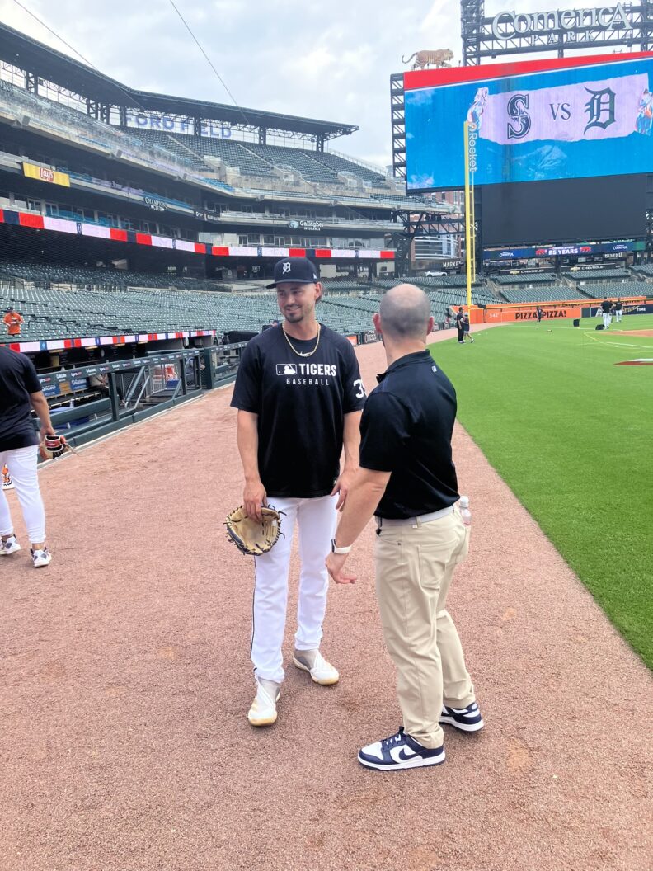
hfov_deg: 49.7
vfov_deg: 63.4
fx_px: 704
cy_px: 436
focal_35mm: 28
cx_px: 326
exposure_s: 1/511
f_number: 1.8
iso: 32
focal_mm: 3.99
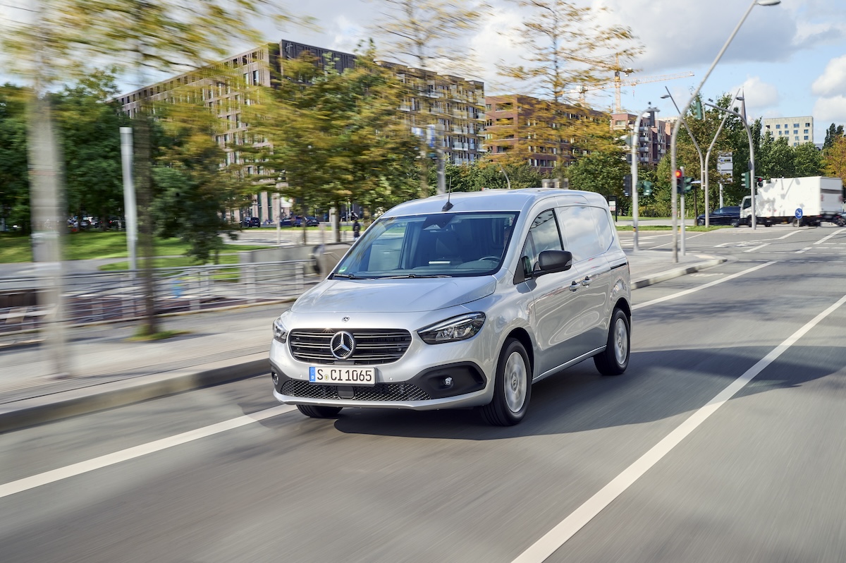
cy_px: 282
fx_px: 1010
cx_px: 423
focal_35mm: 43
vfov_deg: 31.1
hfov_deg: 45.5
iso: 100
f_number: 22
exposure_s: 1/30
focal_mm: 43
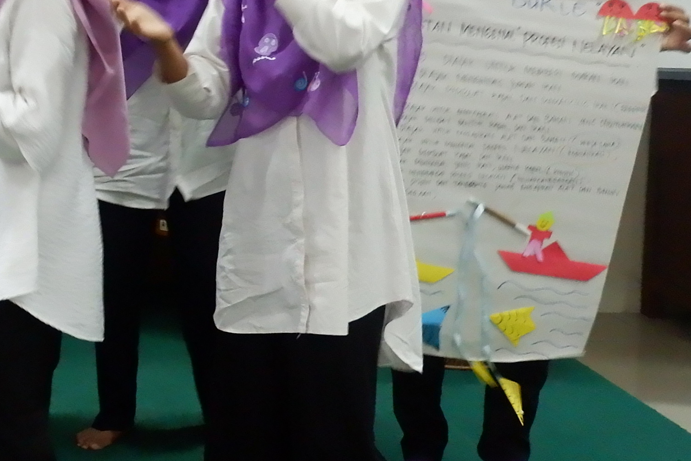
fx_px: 1804
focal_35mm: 94
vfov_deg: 14.5
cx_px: -336
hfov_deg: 19.1
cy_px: 141
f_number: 3.8
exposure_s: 1/40
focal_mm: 19.2
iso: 3200
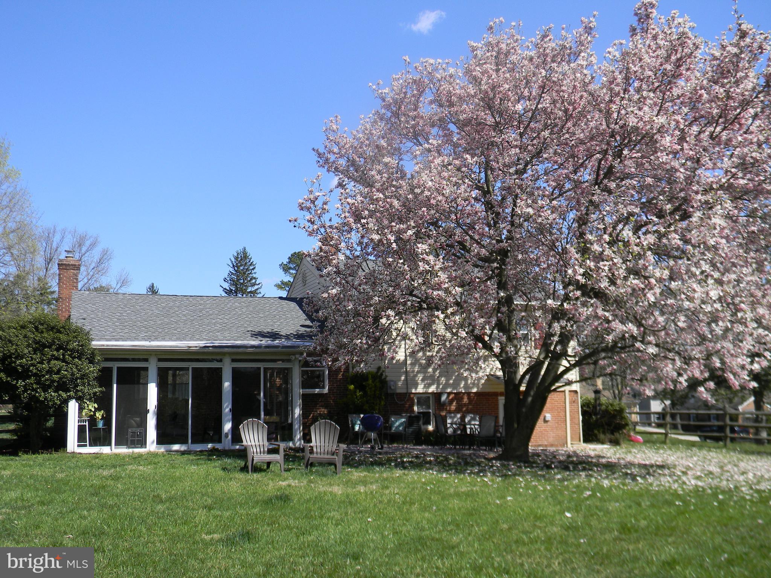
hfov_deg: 51.4
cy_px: 289
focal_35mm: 36
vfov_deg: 39.7
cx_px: 386
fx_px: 802
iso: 80
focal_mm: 6.4
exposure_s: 1/617
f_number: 3.7
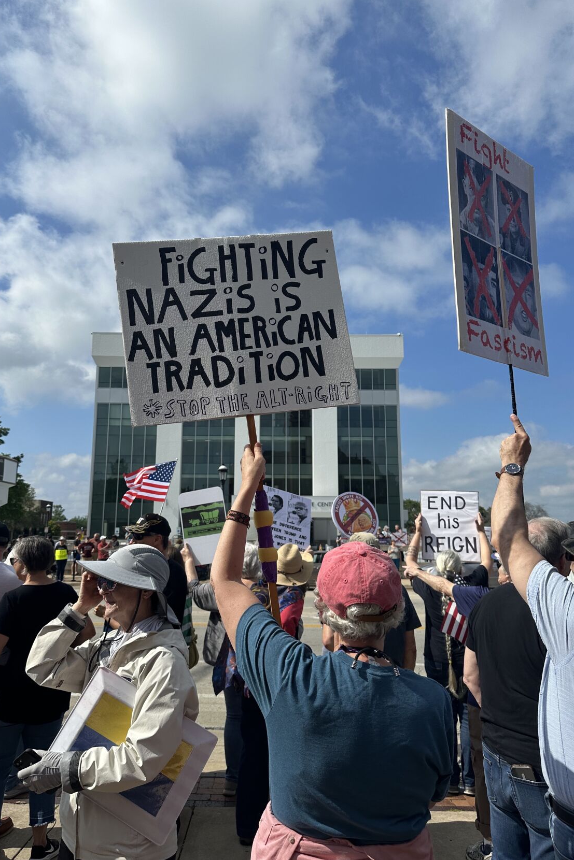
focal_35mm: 25
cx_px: 275
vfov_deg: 71.5
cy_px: 430
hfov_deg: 51.3
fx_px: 598
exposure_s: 1/7576
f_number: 1.78
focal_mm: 6.86
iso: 80
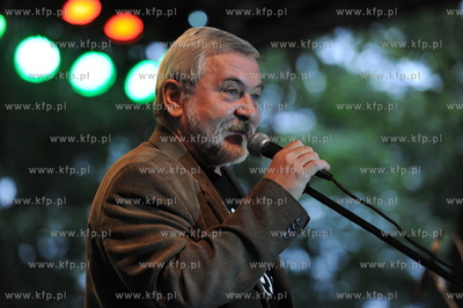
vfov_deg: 8.3
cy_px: 154
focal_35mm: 165
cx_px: 232
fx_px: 2120
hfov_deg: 12.5
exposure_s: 1/200
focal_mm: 165
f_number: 2.8
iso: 3200
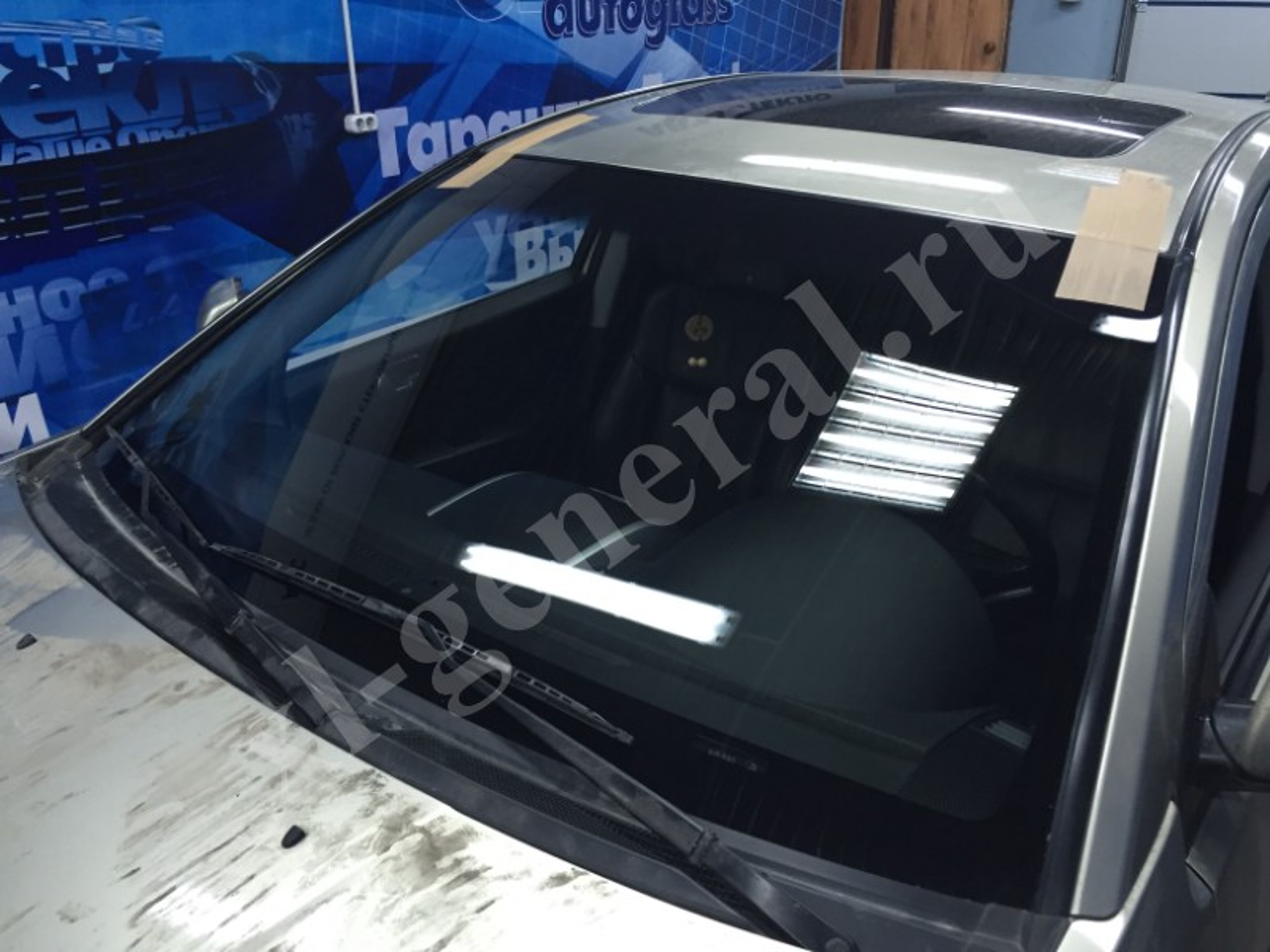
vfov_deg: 48.2
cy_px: 476
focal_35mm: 29
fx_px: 1064
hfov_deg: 61.7
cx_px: 635
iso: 160
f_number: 2.2
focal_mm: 4.15
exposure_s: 1/33
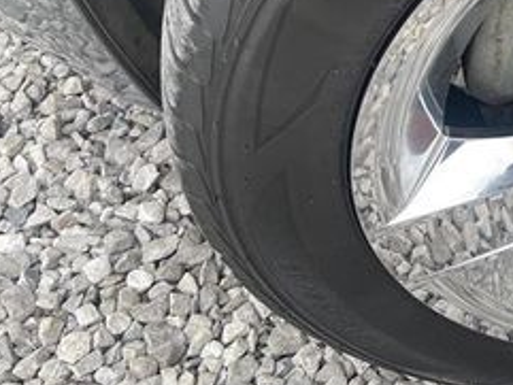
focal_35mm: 69
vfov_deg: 20.7
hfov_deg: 25.0
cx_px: 636
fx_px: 1023
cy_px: 2
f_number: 1.6
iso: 32
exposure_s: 1/142
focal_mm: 5.1
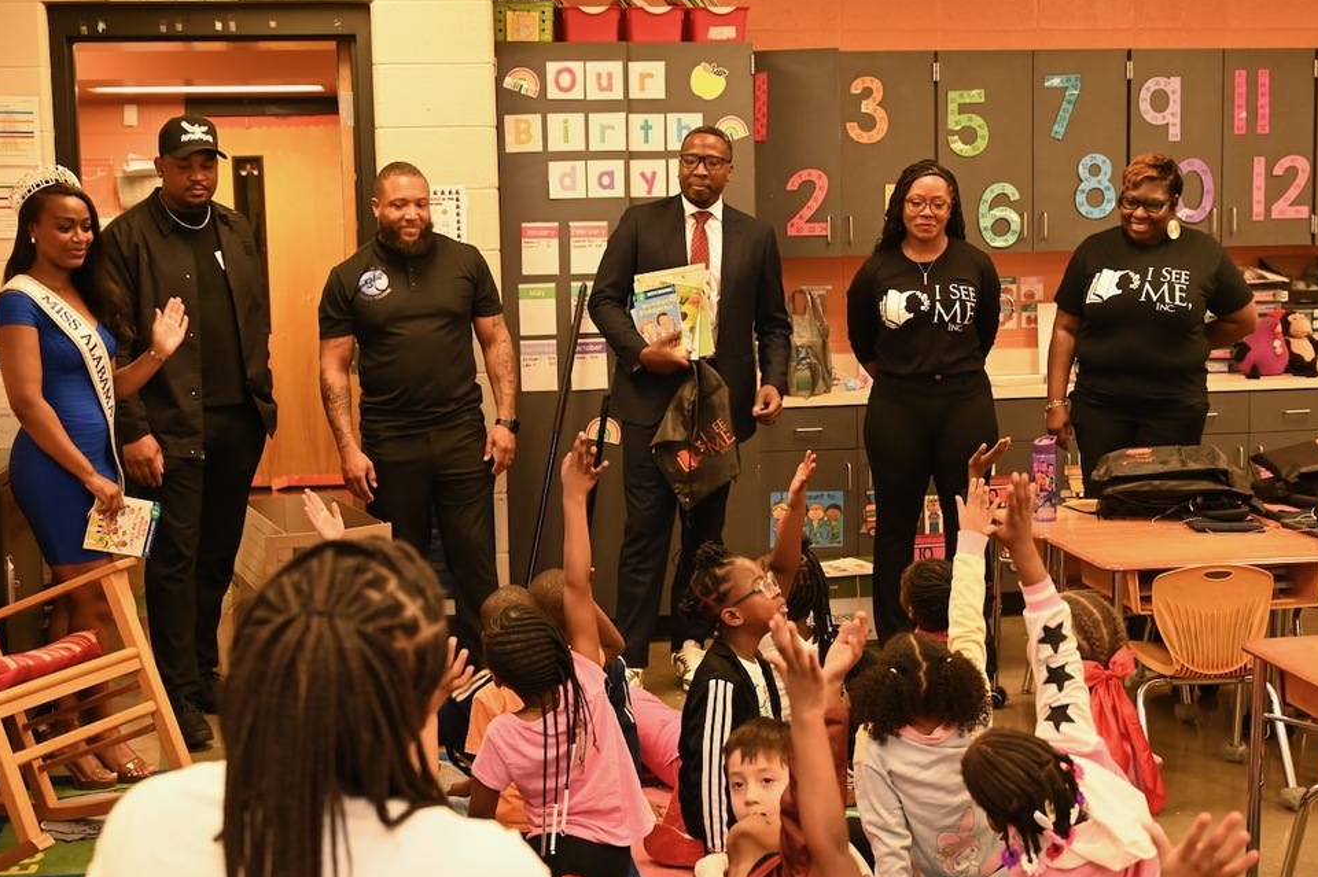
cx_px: 652
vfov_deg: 28.0
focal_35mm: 48
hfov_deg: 41.1
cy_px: 414
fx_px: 1756
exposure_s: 1/160
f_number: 4.5
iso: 3200
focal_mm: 45
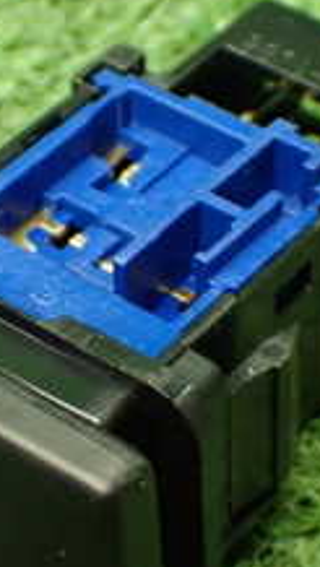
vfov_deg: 14.3
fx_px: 2257
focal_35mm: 150
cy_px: 317
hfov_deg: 8.1
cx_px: 138
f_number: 3.2
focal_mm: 9.01
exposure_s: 1/50
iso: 800
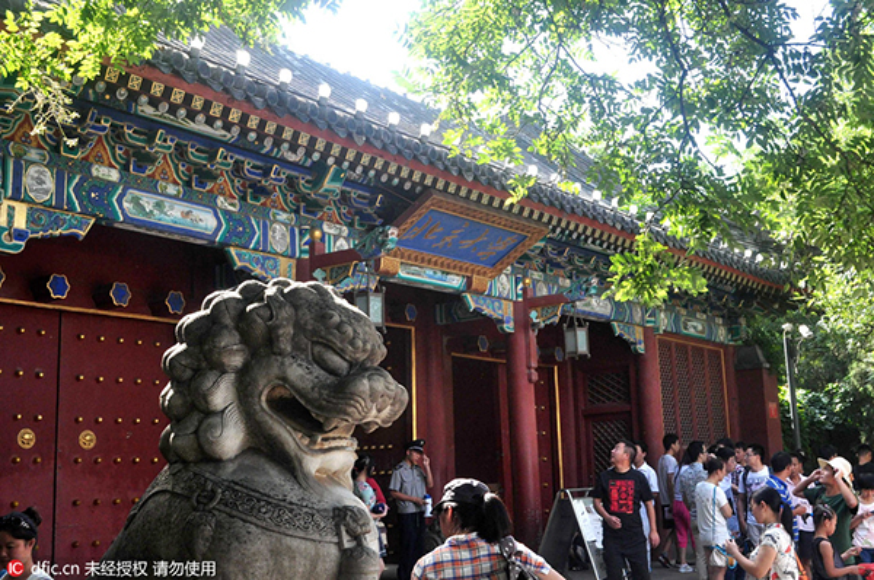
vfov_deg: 29.8
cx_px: 437
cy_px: 290
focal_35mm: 45
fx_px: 1091
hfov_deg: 43.7
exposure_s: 1/160
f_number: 9
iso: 800
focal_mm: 30
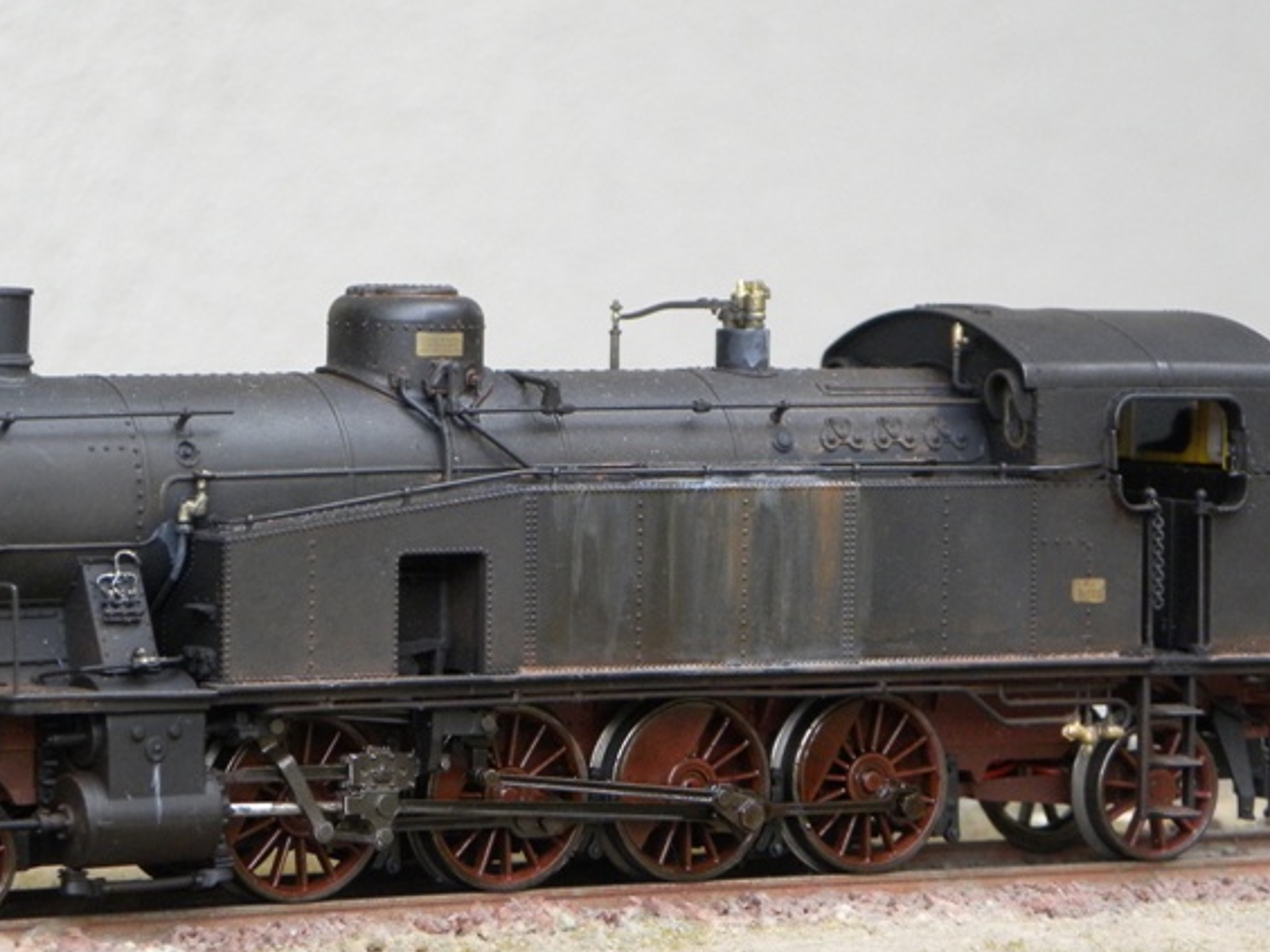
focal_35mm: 166
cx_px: 462
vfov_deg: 8.9
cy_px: 473
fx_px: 6090
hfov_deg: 11.9
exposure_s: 1/70.7
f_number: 4
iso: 252
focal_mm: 20.8
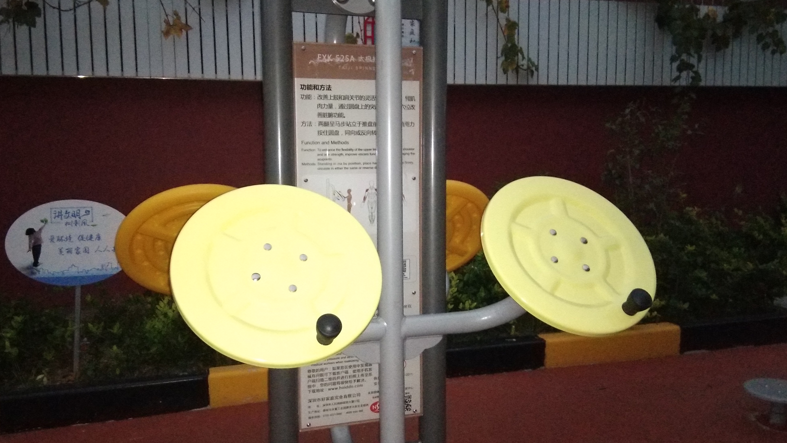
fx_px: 751
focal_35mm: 36
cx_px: 375
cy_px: 222
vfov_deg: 32.8
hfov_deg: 55.3
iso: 1000
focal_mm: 3.69
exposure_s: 1/16.7
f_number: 2.2
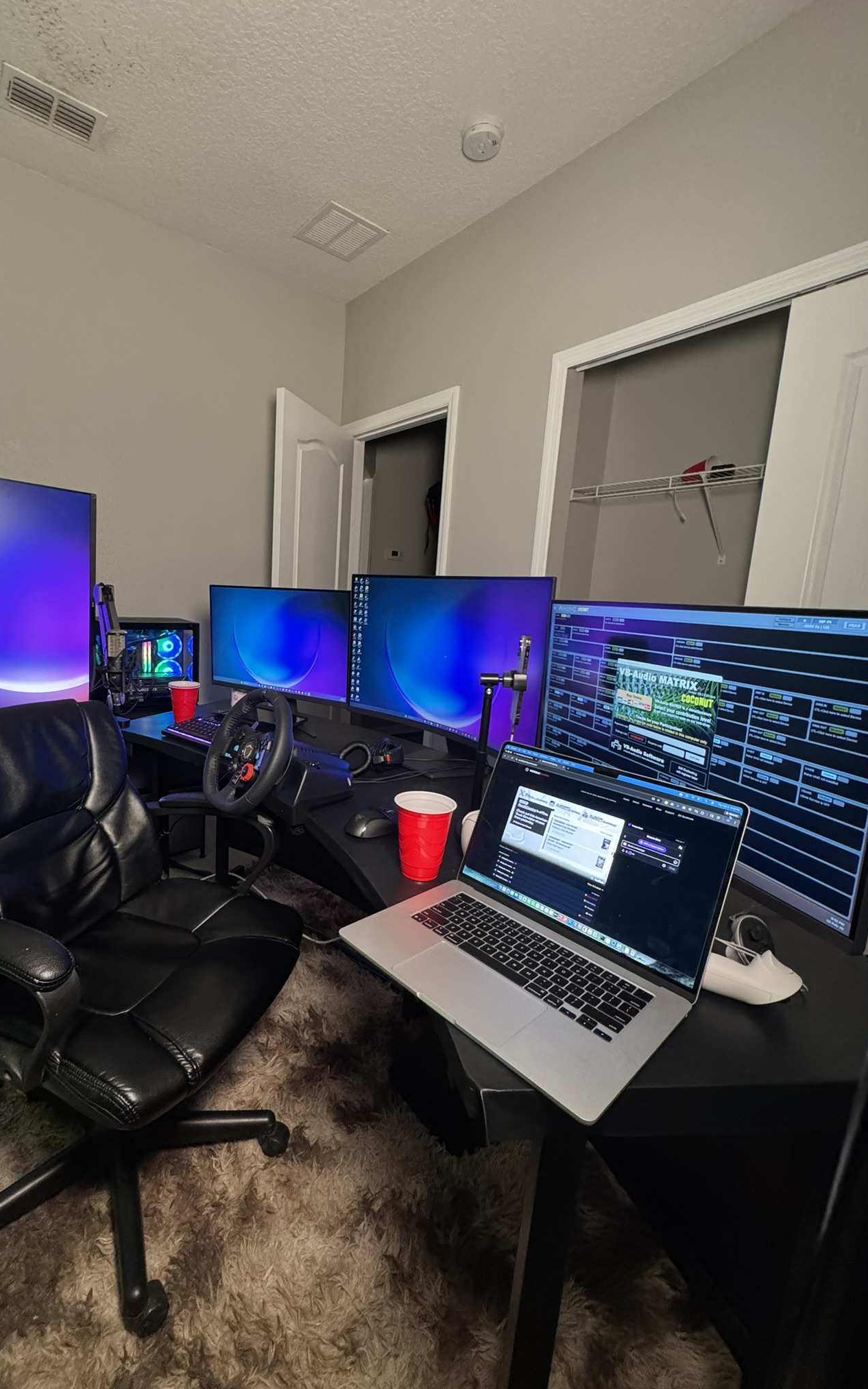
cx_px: 361
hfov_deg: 74.2
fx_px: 568
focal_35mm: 15
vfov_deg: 101.5
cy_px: 688
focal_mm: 2.22
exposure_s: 1/60
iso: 800
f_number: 2.2
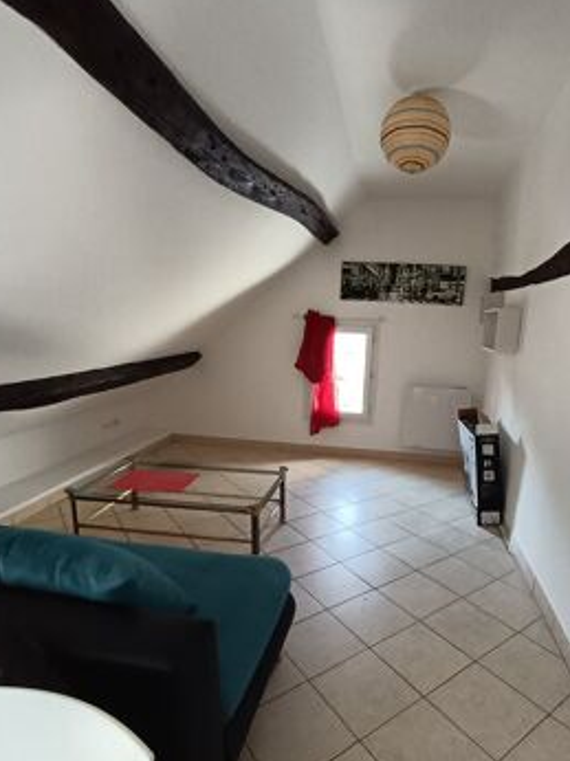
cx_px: 326
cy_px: 408
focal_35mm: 21
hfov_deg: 63.1
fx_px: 462
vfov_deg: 78.9
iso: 598
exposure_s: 1/50
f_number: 2.2
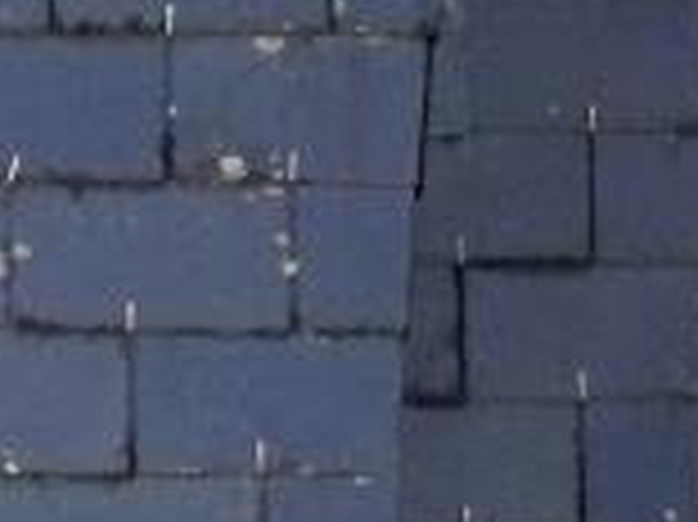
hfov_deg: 3.1
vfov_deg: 2.3
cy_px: 1656
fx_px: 12794
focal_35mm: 635
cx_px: -1373
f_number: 5
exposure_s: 1/250
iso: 100
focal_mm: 16.46
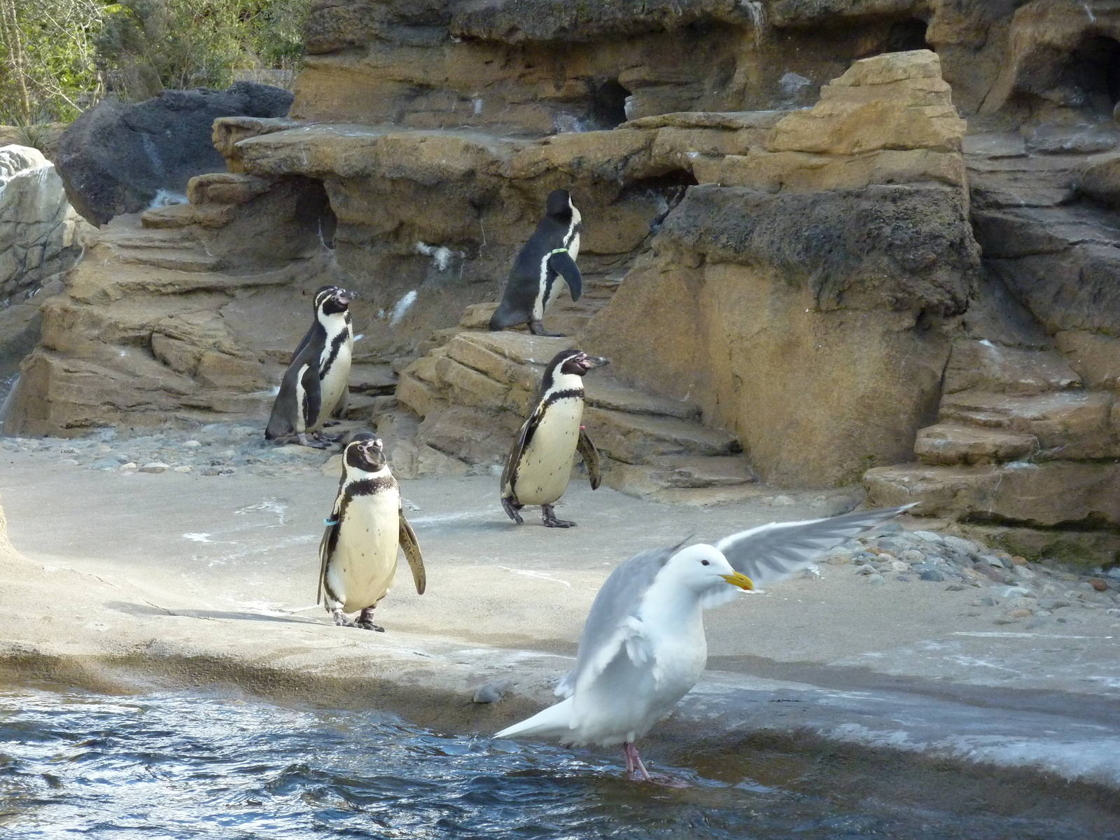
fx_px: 4141
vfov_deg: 11.6
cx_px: 560
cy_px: 420
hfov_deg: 15.4
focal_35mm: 128
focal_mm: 21
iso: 400
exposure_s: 1/500
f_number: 4.4
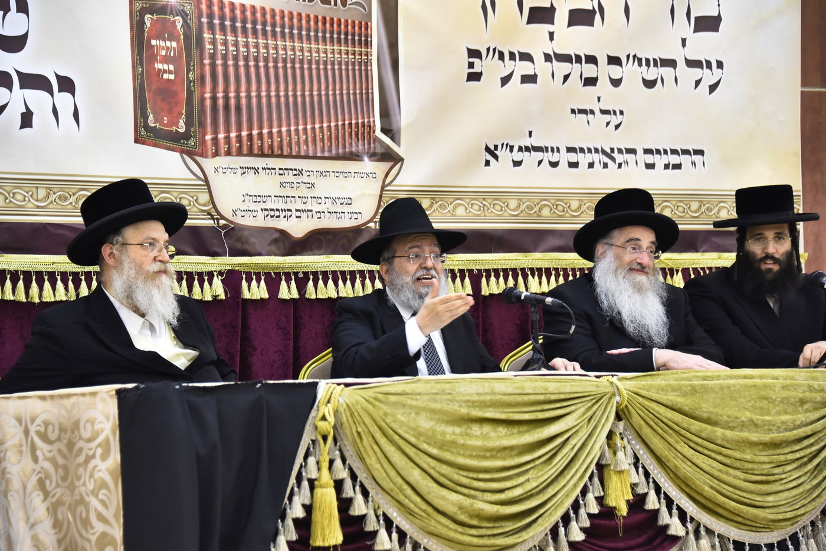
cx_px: 413
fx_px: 2799
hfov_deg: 16.8
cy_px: 276
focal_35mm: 122
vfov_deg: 11.2
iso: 2500
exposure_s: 1/100
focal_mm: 122
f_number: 5.6
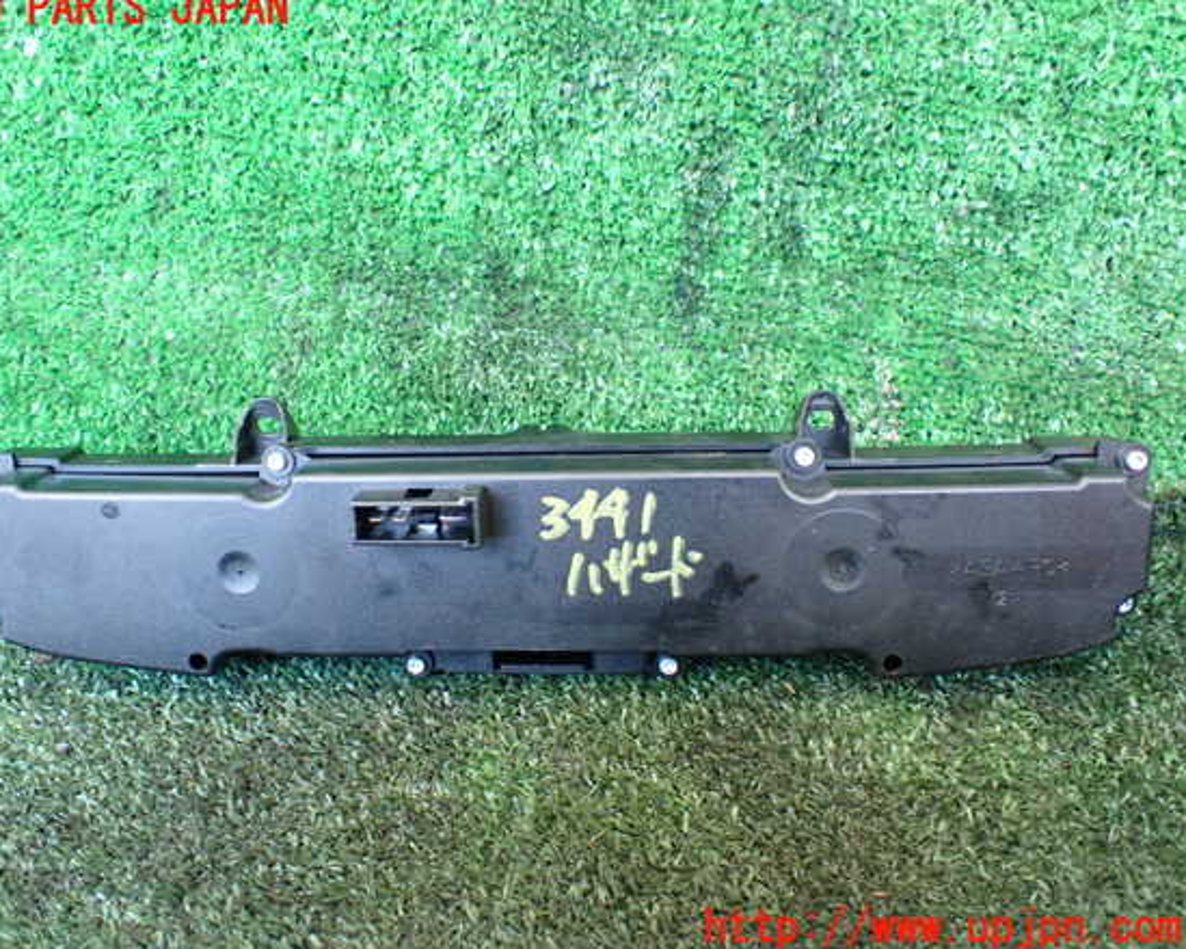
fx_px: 1123
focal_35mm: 32
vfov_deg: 45.8
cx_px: 544
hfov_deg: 55.6
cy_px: 469
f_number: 2.3
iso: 800
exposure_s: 1/60
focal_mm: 5.4
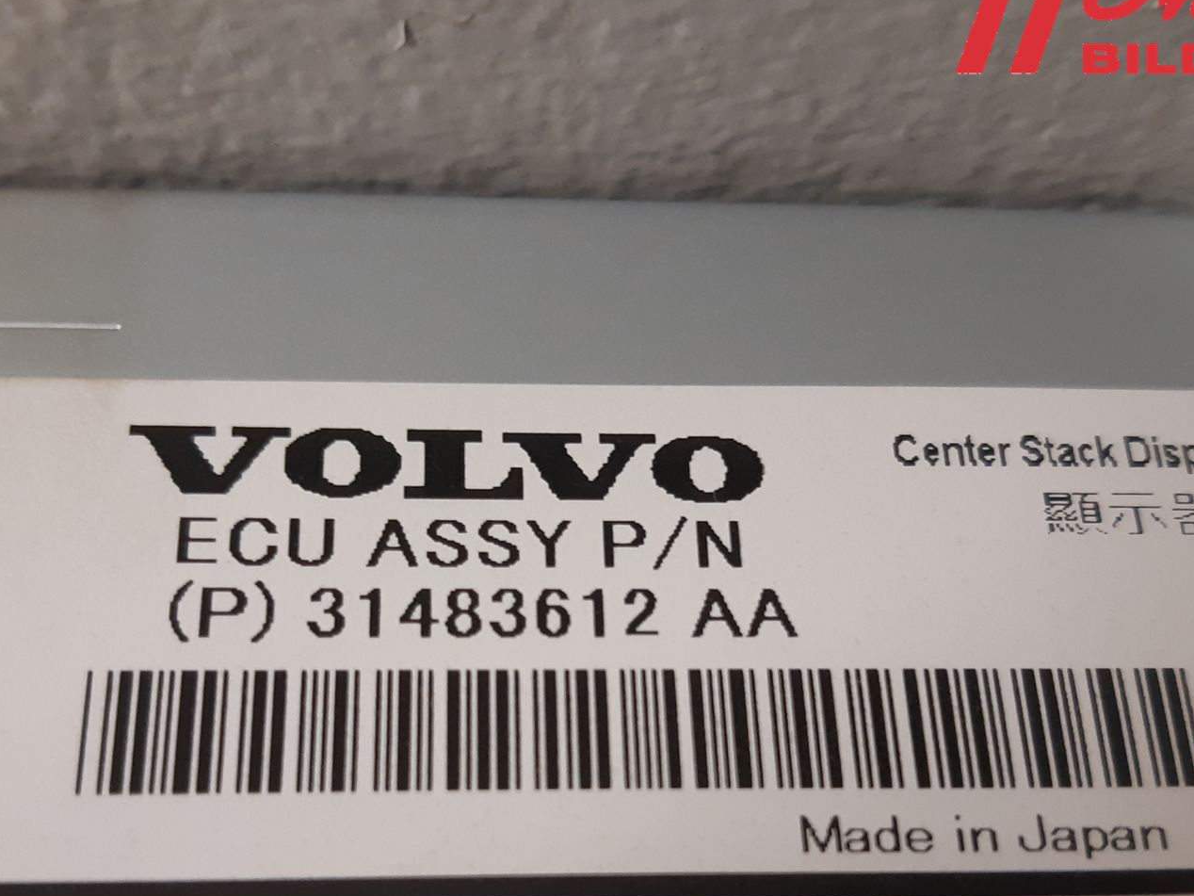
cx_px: 570
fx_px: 1449
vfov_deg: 33.9
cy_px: 638
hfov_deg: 44.8
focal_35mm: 42
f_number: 1.7
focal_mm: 3.93
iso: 200
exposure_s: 1/33
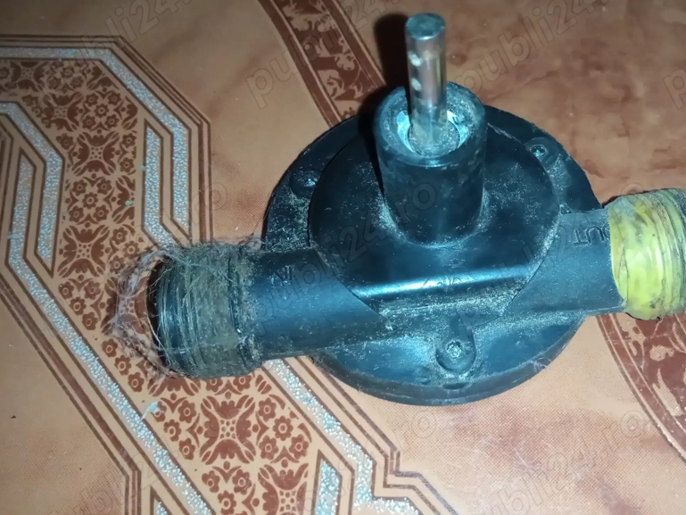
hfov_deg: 65.9
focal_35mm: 26
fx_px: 515
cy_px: 270
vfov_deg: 53.1
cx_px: 444
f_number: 2
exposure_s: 1/25
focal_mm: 3.54
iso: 794
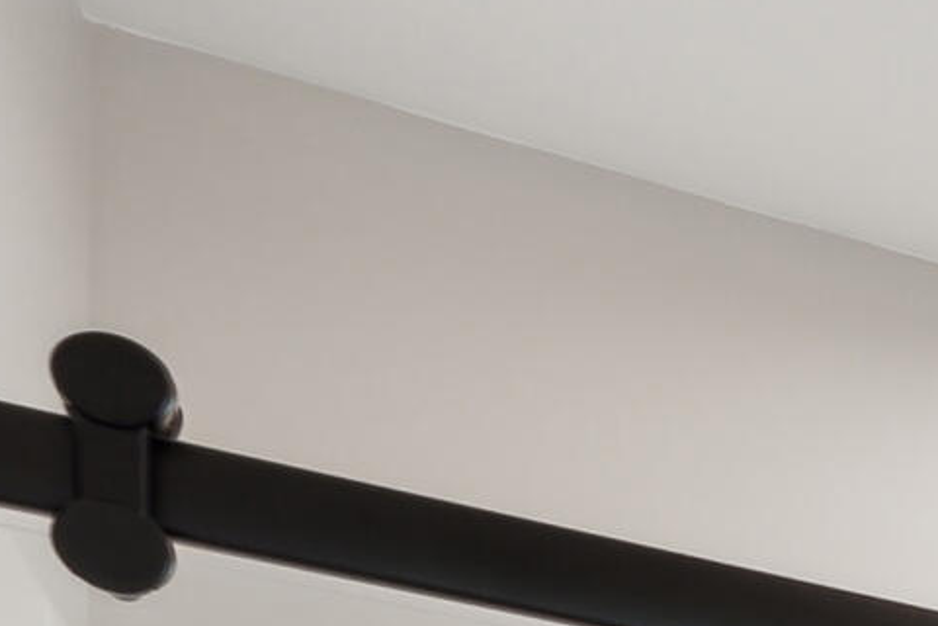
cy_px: 1779
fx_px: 2605
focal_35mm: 100
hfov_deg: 11.7
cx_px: 2765
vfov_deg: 10.4
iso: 320
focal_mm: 16
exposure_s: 1/20
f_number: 7.1
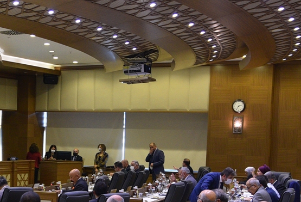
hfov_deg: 25.1
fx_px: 653
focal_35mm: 78
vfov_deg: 16.8
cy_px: 237
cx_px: 21
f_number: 2.8
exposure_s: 1/80
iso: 640
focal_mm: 24
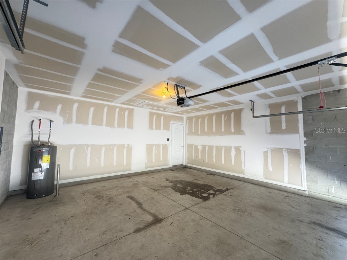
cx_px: 174
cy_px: 130
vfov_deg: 85.7
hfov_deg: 102.1
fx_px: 140
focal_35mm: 14
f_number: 2.2
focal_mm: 2.22
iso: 320
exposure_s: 1/99
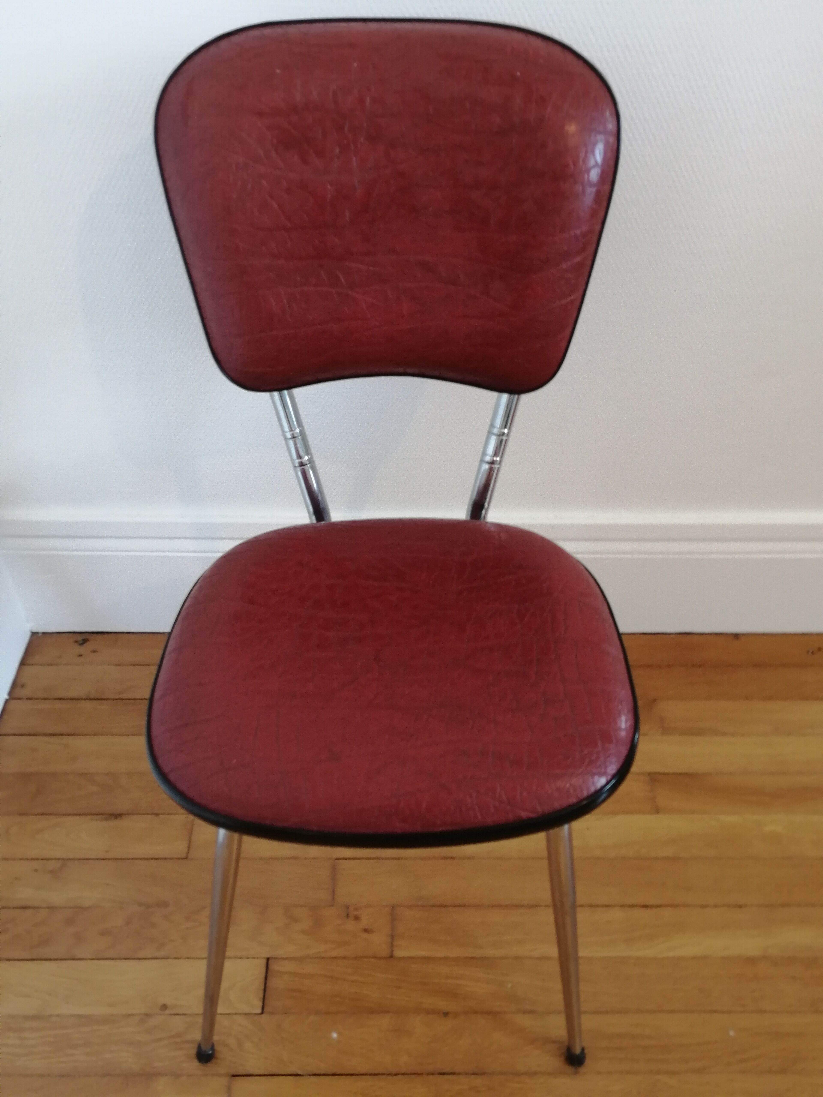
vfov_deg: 60.0
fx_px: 951
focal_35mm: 30
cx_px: 412
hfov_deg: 46.8
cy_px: 548
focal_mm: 3.96
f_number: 1.8
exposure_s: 1/33.3
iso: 160
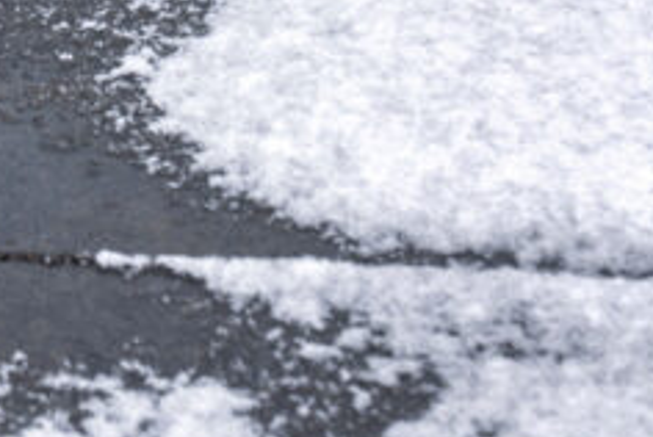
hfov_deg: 12.9
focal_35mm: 156
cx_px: -61
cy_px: -11
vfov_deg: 8.8
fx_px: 2833
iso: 250
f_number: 4.5
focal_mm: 48
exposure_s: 1/250
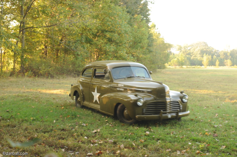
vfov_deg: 27.0
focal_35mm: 50
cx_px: 118
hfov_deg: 39.6
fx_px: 329
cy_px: 78
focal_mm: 50
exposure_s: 1/80
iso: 200
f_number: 5
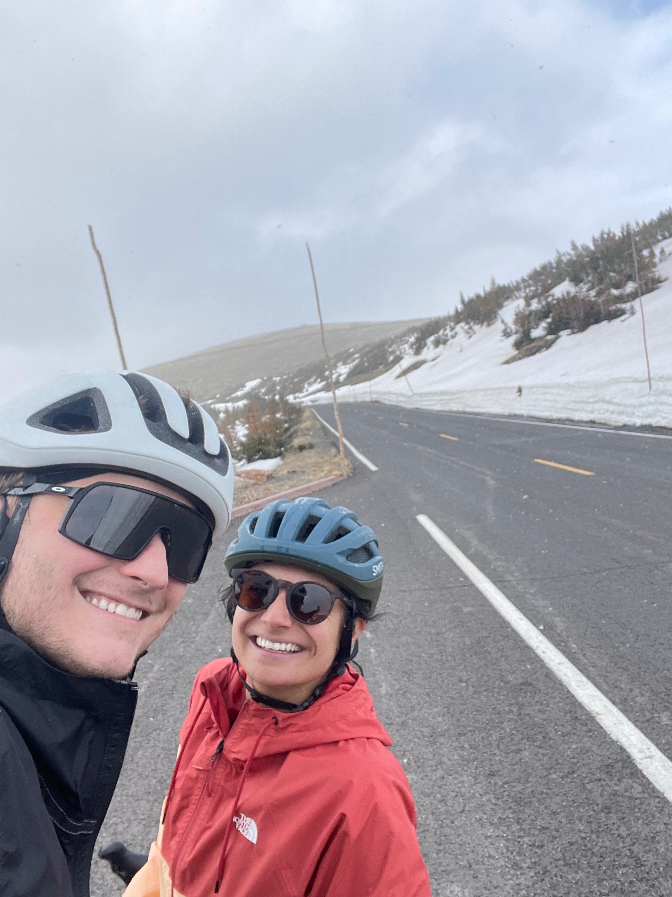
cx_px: 336
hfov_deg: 46.8
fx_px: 777
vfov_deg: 60.0
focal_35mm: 30
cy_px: 448
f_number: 2.2
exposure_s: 1/187
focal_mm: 2.71
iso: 25
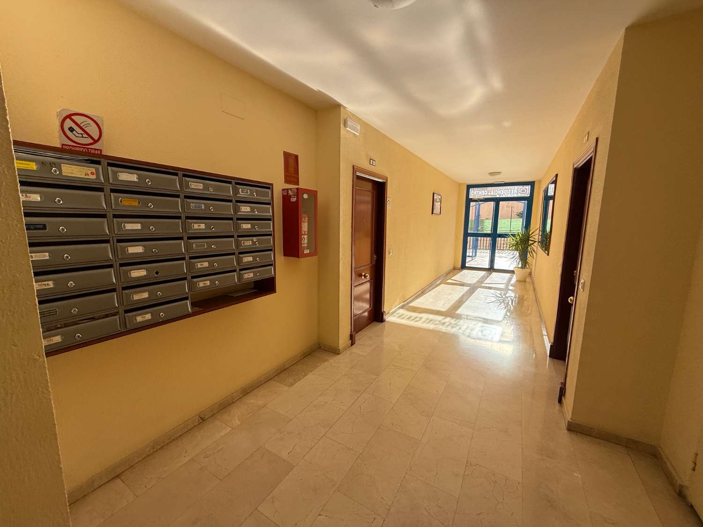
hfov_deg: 102.1
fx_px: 284
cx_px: 352
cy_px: 264
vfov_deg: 85.7
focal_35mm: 14
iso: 64
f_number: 2.2
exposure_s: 1/619
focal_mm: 2.22
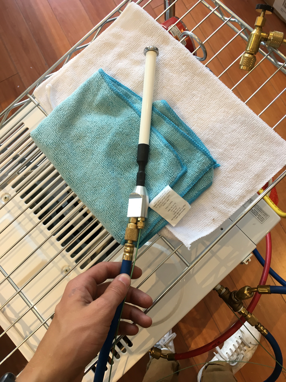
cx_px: 143
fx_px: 319
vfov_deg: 61.7
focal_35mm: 29
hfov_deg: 48.2
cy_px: 191
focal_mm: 4.15
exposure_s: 1/30
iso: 64
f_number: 2.2
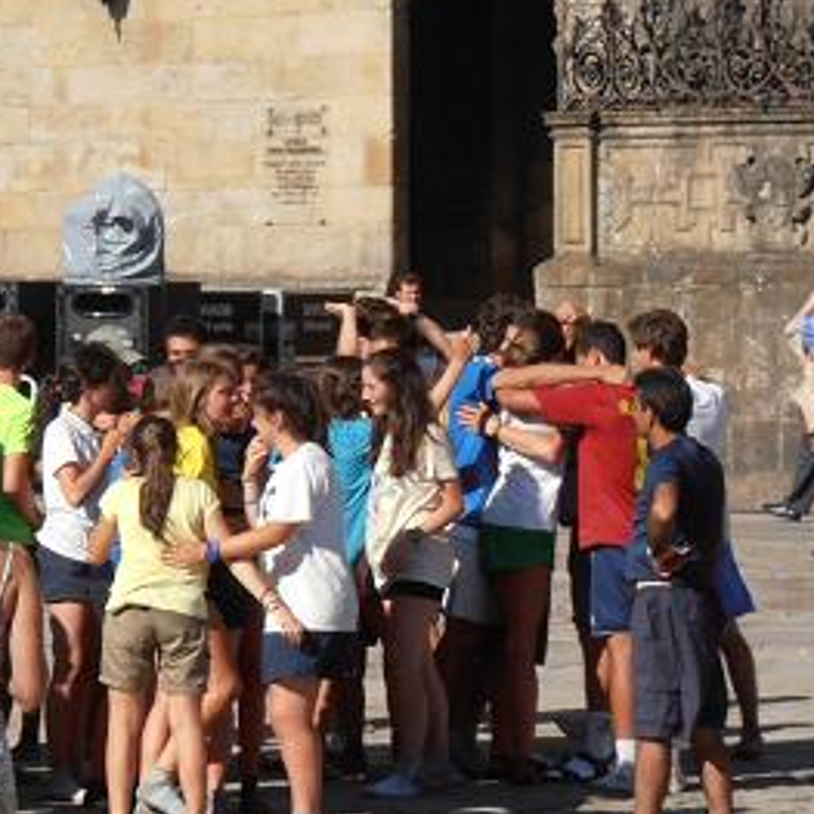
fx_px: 7848
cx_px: 127
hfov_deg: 5.9
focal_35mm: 295
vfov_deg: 5.9
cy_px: 384
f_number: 5.9
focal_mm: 29.44
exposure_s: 1/400
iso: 80
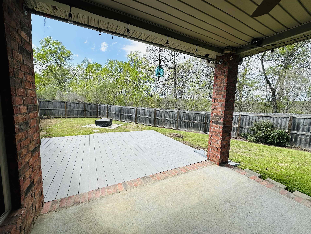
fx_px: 126
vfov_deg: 85.7
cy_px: 117
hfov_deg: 102.1
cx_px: 156
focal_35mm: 14
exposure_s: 1/1159
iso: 40
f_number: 2.2
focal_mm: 2.22
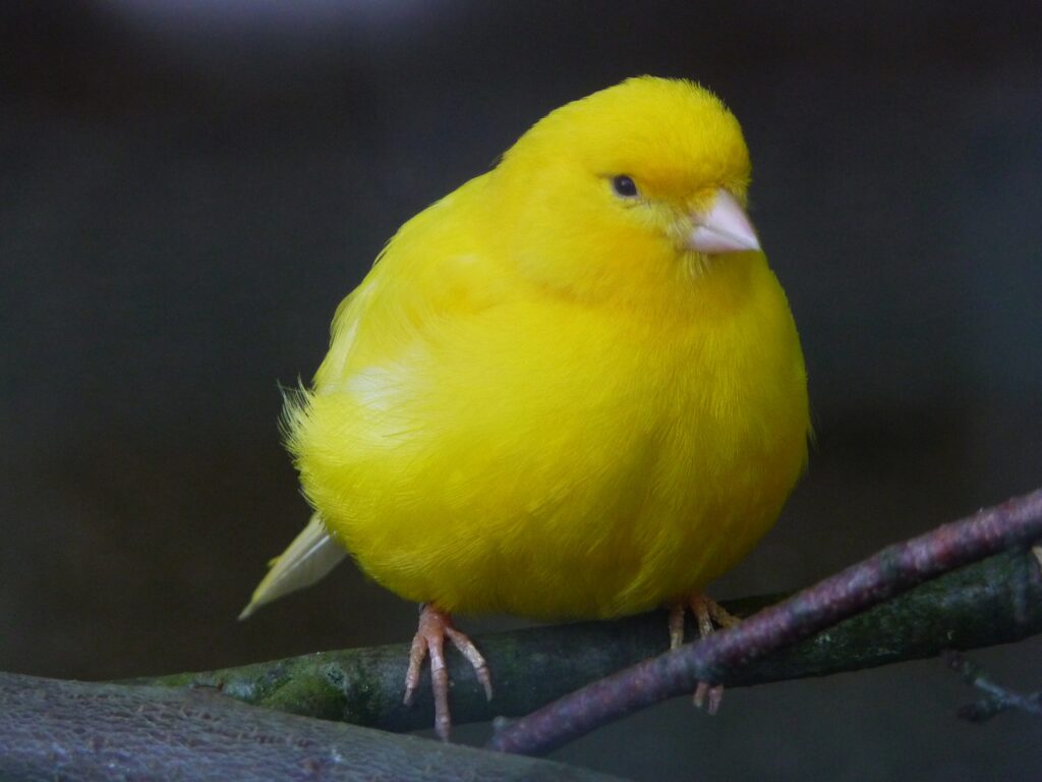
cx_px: 521
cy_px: 391
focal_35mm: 264
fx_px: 7947
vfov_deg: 5.6
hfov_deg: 7.5
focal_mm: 45.4
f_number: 4.9
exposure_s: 1/80
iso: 400
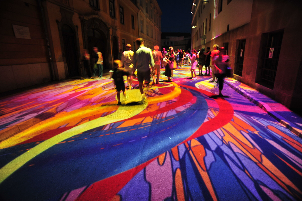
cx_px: 151
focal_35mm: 20
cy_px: 100
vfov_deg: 61.9
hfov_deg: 84.0
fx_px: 168
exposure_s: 1/3
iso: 800
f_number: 4.5
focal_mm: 20
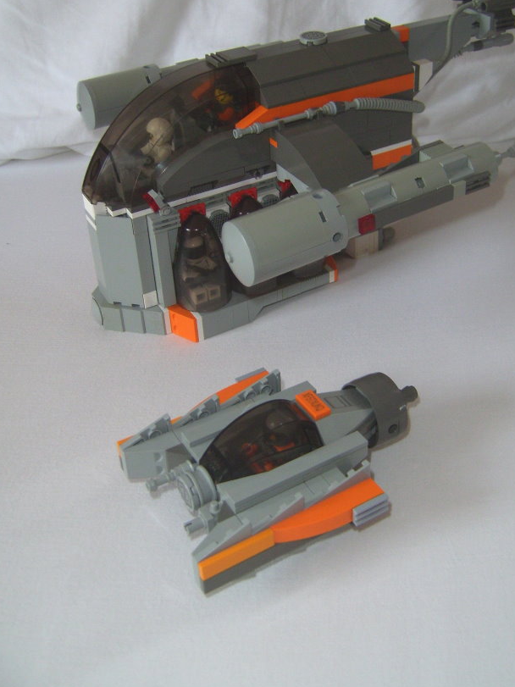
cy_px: 296
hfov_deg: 32.2
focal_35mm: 45
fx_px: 893
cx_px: 275
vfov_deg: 42.0
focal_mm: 7.8
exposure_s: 1/30
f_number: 2.8
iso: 100
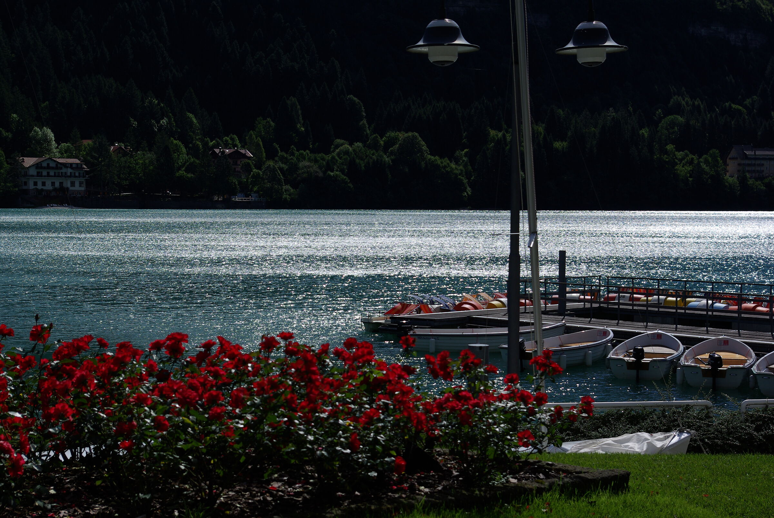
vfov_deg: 21.1
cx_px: 387
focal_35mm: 64
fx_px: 1389
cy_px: 259
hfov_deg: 31.1
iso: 100
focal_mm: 43
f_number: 9.5
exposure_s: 1/350
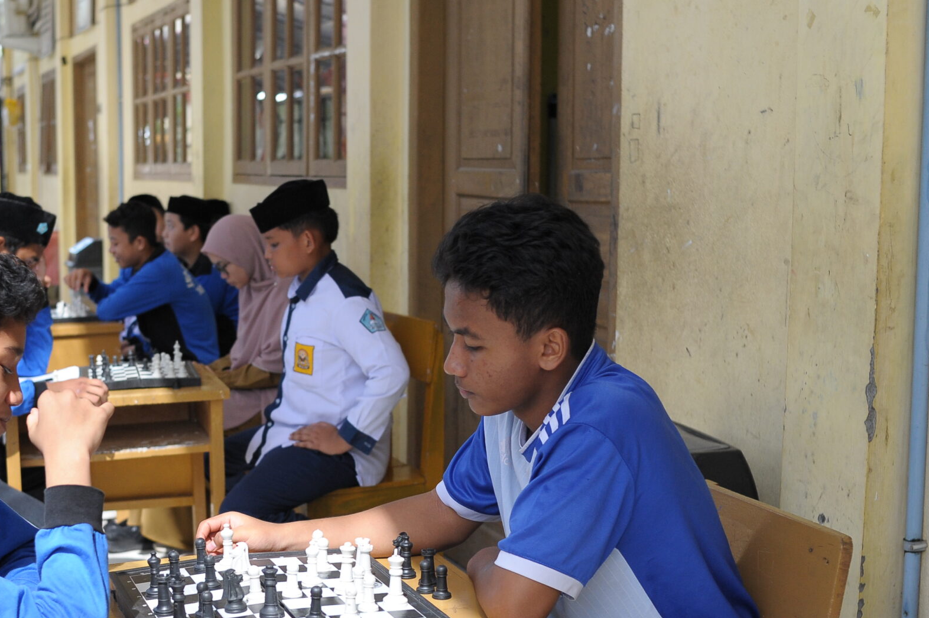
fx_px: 1470
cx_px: 268
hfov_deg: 34.5
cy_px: 380
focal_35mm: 57
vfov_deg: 23.7
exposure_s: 1/640
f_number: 2.8
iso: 1000
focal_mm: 35
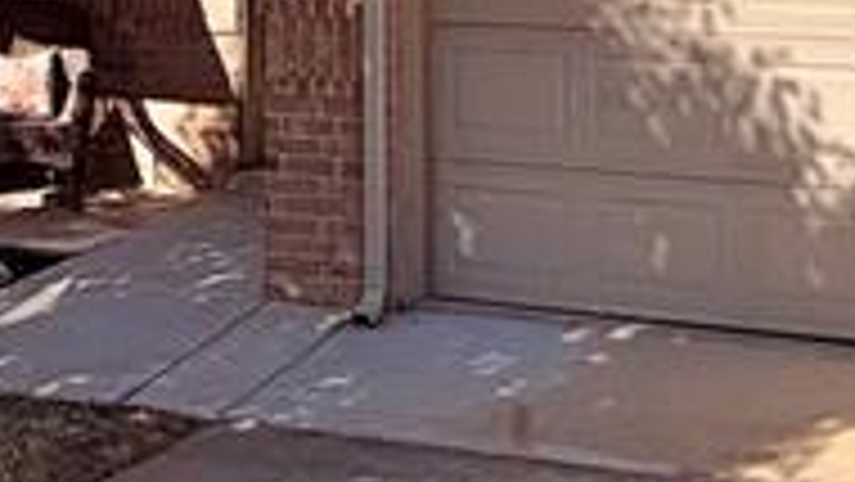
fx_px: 1860
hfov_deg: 25.9
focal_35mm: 82
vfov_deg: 13.8
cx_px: 490
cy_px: -243
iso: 20
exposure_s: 1/876
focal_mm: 2.22
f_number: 2.2
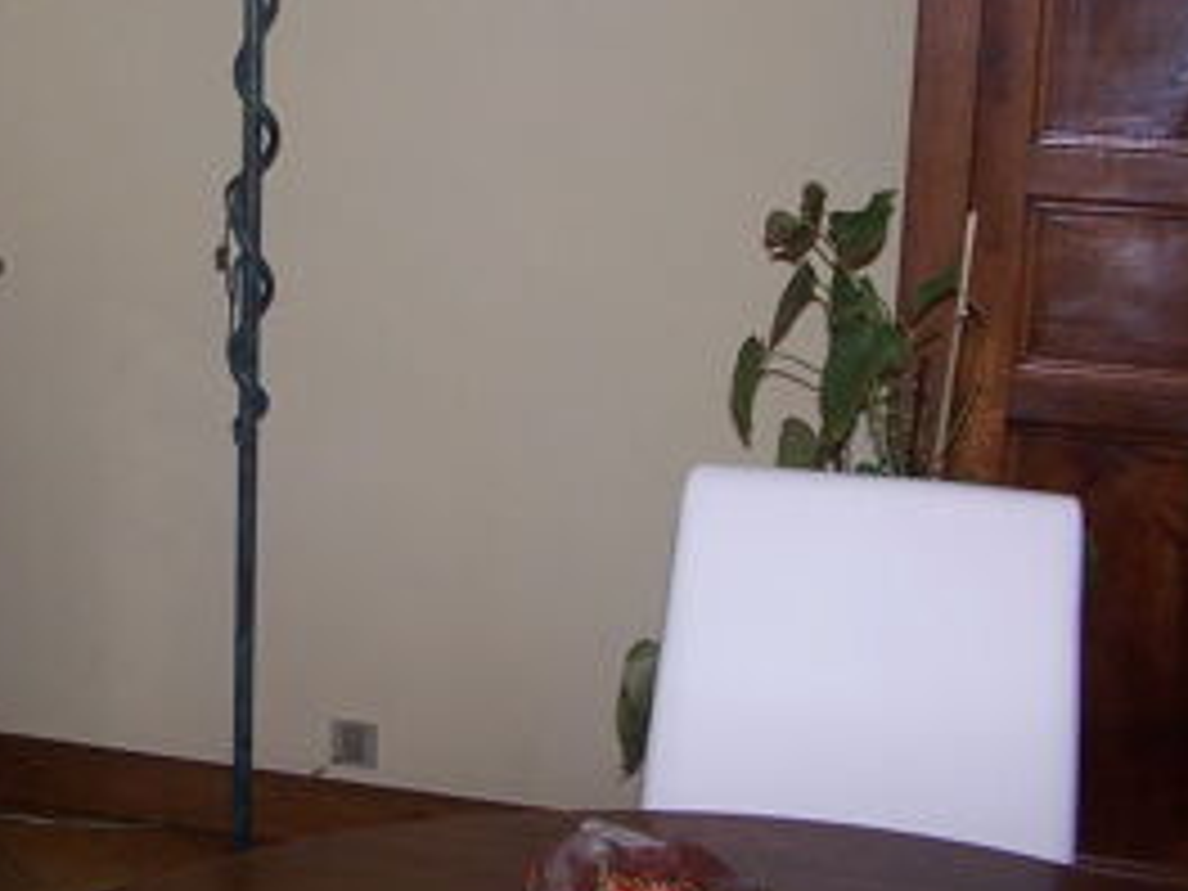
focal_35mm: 69
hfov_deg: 27.8
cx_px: 306
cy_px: 284
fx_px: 2368
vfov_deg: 21.2
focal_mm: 6.3
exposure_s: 1/60
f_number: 2.8
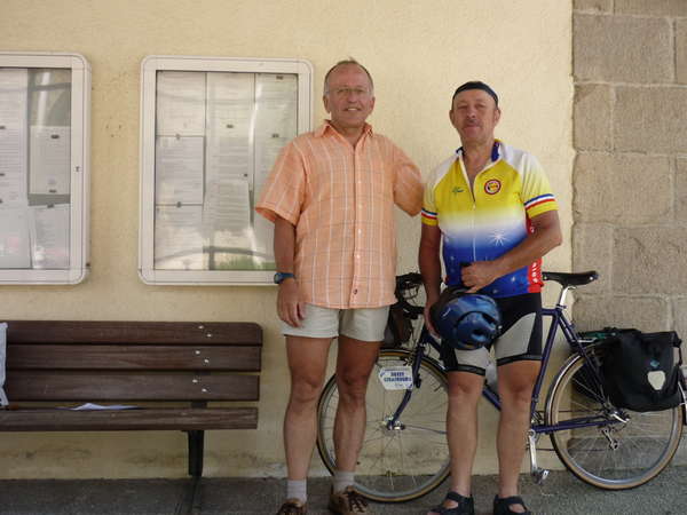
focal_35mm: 33
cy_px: 258
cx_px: 344
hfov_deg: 55.4
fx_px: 655
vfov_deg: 42.9
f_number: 2.8
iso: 80
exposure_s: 1/125
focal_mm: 5.5
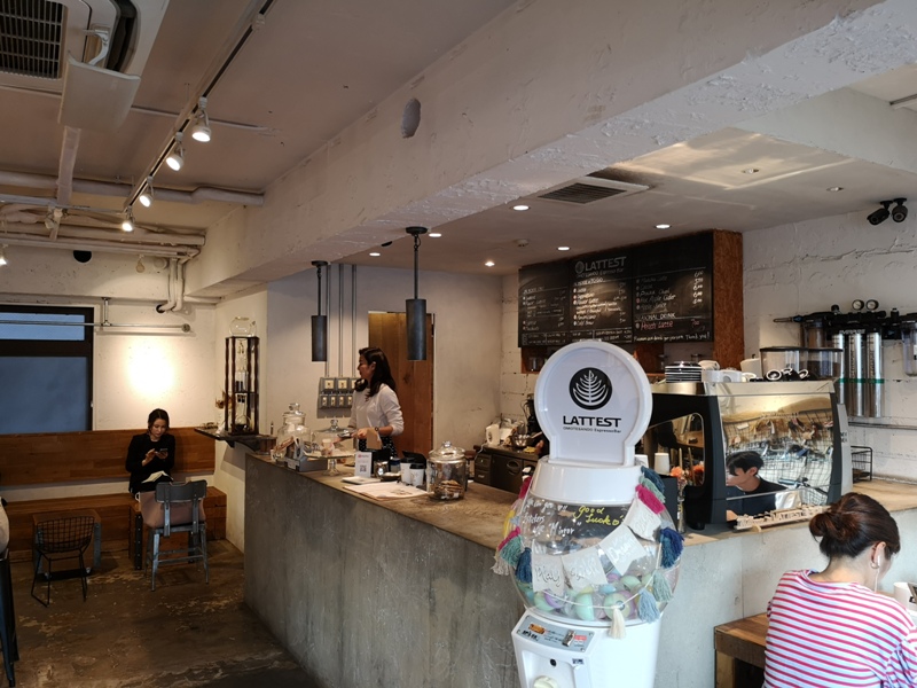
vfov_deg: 51.4
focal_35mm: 27
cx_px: 458
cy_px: 344
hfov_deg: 65.3
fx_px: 715
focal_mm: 3.95
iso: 160
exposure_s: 1/33.3
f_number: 1.8
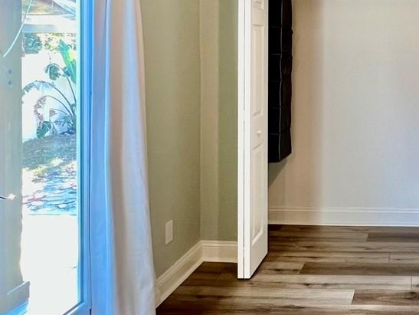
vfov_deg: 36.2
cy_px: 54
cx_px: 417
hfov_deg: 42.4
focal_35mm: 38
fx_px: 460
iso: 160
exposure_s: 1/60
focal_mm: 1.57
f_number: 1.8
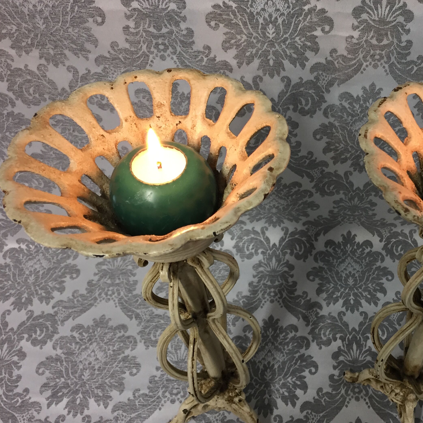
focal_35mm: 40
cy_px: 214
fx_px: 553
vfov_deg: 41.9
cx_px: 324
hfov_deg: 40.5
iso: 100
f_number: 2.2
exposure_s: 1/33
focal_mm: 4.15
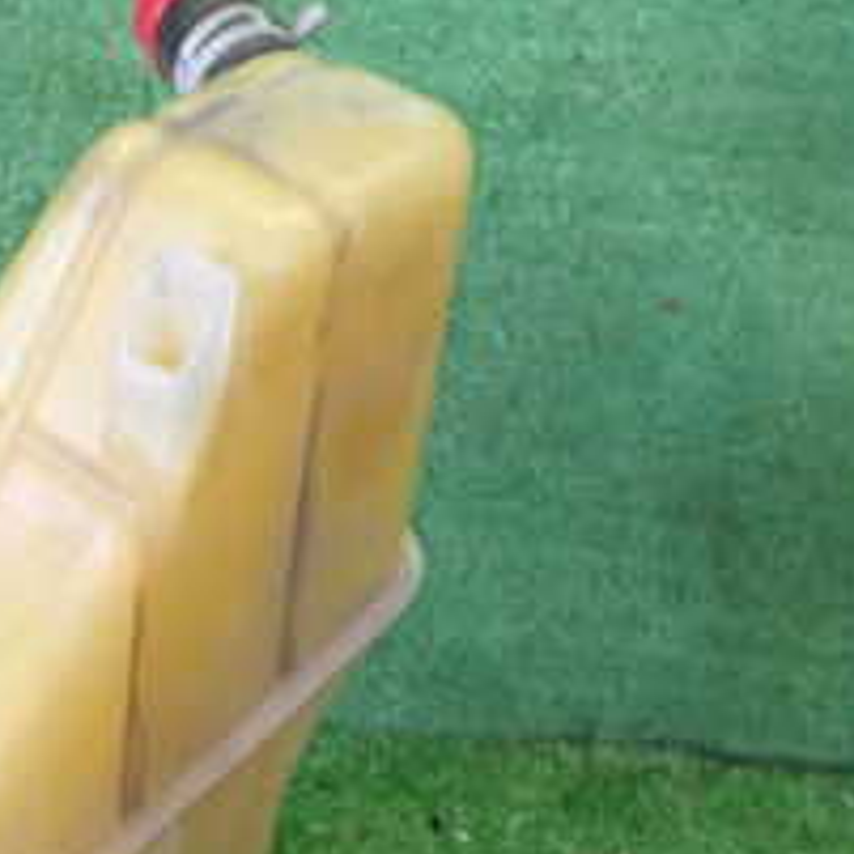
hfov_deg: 20.7
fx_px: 2205
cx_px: -127
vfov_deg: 21.1
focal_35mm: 79
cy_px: 879
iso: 320
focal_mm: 5.4
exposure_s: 1/30
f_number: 2.3
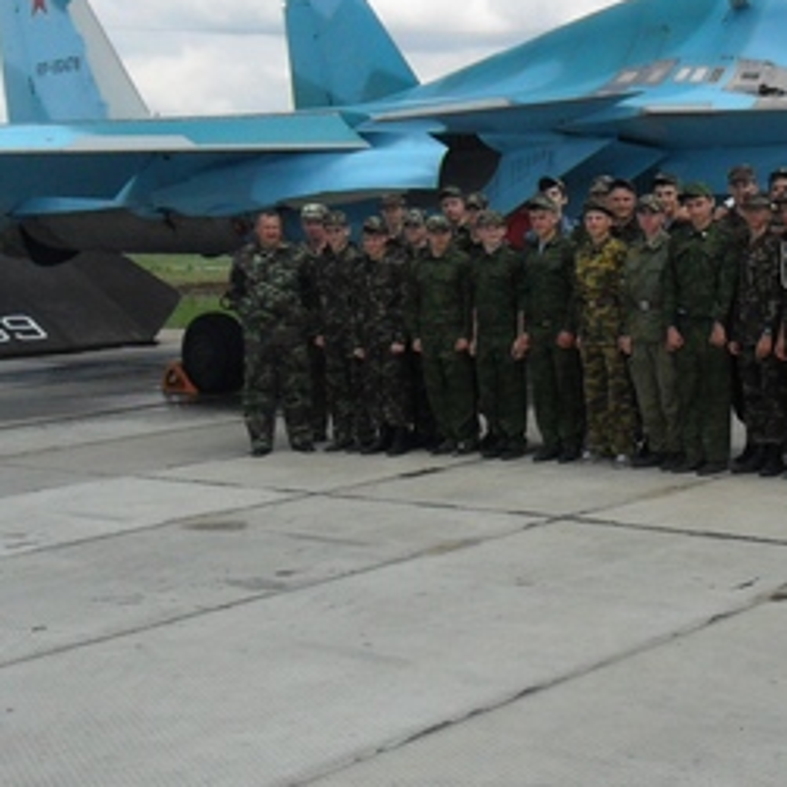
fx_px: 1466
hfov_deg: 28.0
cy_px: 364
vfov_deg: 30.0
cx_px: 815
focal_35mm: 57
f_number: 8.9
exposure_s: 1/250
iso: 120
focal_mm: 4.9
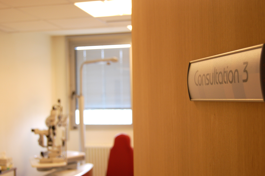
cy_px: 91
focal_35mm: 51
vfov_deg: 26.4
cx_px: 131
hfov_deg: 38.9
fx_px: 375
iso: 400
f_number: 4.2
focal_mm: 30
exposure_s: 1/40
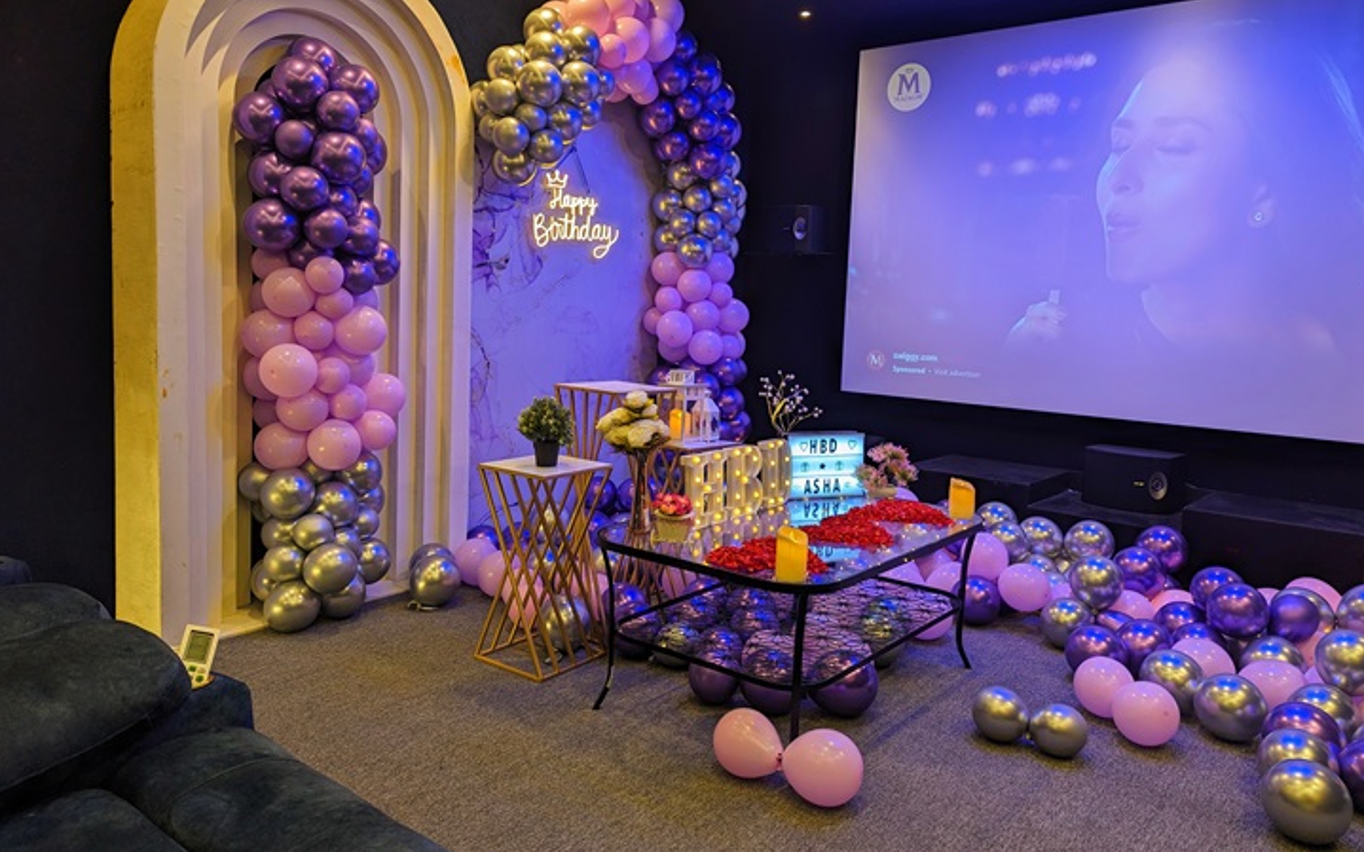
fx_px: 966
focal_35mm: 26
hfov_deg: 70.4
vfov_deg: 47.5
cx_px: 687
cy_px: 372
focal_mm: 6.81
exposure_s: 1/50
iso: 62
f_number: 1.85
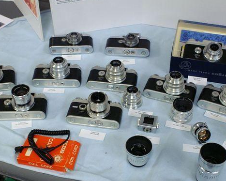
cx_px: 111
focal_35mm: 54
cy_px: 92
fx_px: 361
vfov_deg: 28.1
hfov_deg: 34.7
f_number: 4.5
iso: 1600
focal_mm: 28
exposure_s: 1/80
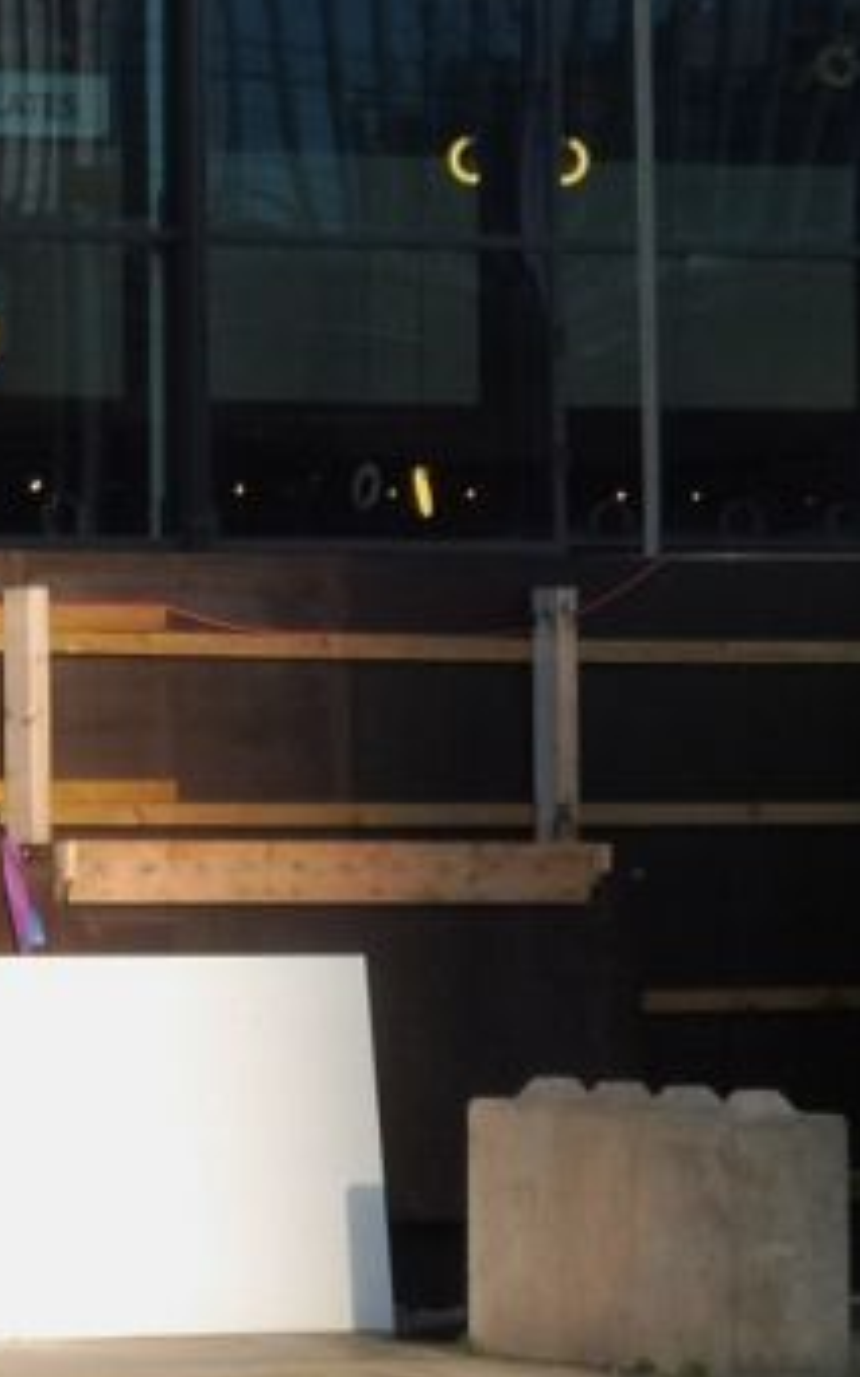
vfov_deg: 8.3
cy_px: 147
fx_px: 9417
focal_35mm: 251
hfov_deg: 5.2
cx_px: -577
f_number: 6.3
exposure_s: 1/160
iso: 100
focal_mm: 14.2
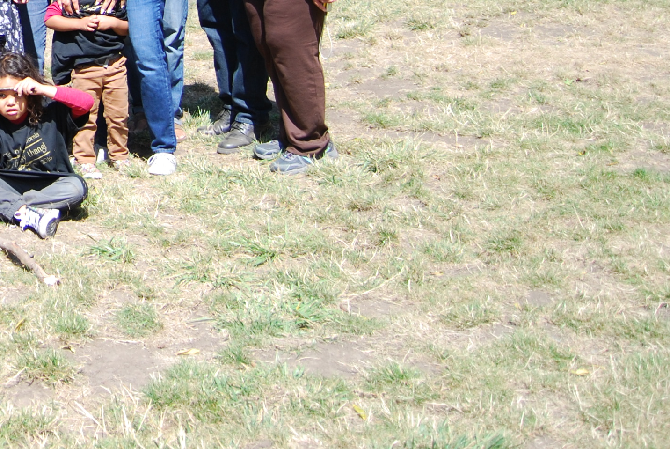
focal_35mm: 73
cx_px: -193
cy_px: -144
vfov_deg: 17.5
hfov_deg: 24.3
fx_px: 1360
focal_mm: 18
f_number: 3.5
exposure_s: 1/400
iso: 110
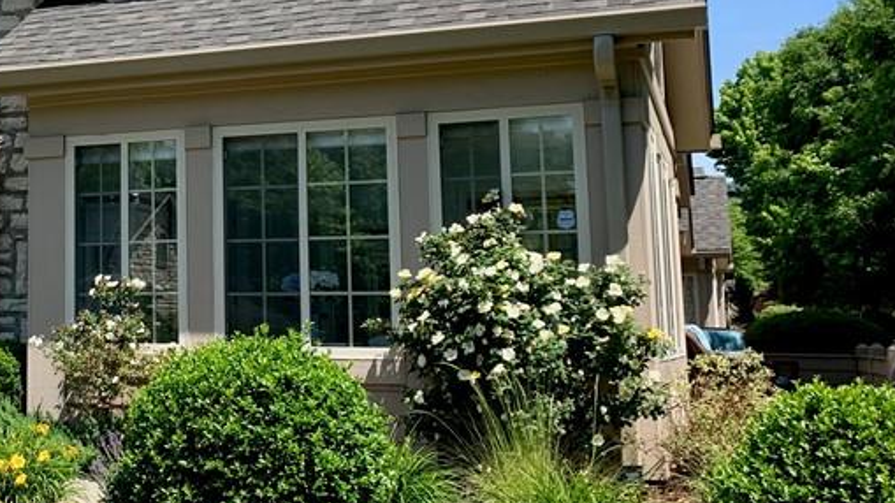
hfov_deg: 34.2
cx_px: 58
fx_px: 1352
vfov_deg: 21.0
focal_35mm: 57
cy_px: 164
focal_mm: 4.25
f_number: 1.8
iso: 25
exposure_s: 1/1266
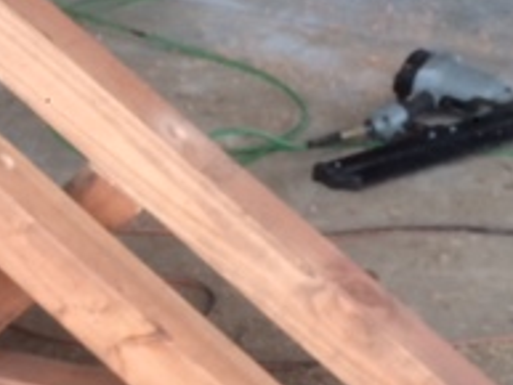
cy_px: 279
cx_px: -32
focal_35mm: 96
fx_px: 1424
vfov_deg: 15.4
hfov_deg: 19.7
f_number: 2.2
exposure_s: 1/30
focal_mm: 4.15
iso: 40
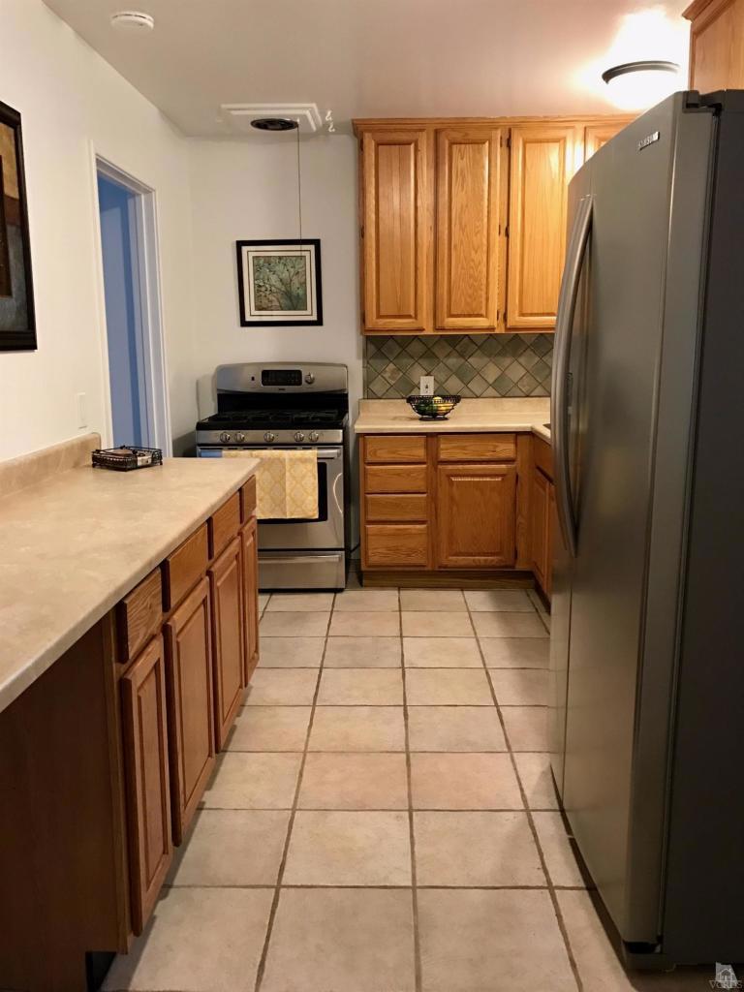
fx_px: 802
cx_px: 372
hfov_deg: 49.7
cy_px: 496
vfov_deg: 63.4
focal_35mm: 28
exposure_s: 1/15
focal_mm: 3.99
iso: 80
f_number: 1.8
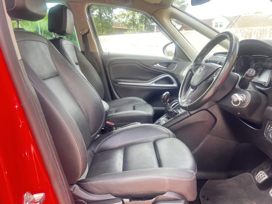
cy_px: 102
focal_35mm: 26
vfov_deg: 53.1
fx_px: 204
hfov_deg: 67.3
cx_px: 136
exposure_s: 1/121
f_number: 1.5
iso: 100
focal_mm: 5.7
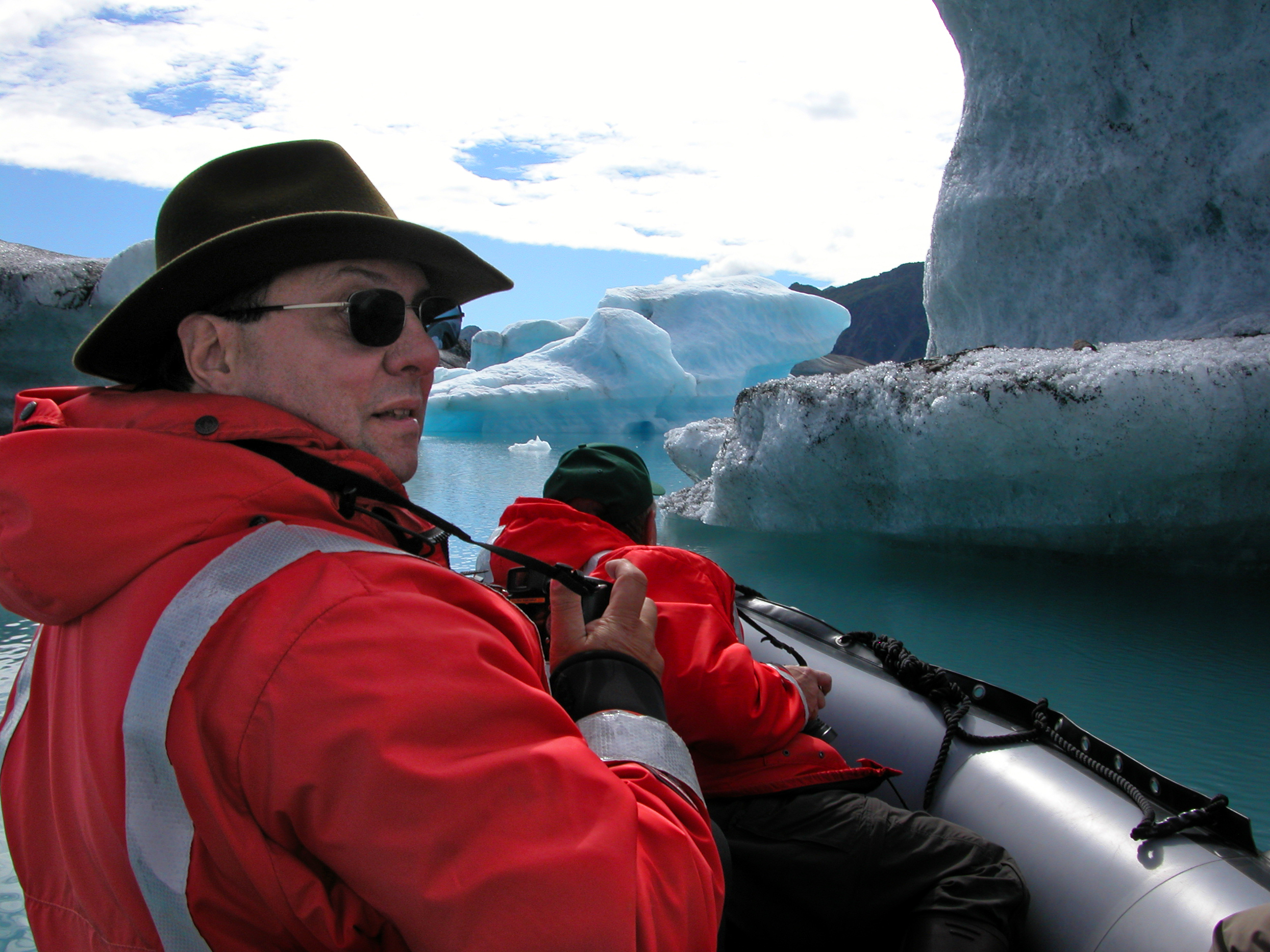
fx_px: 1321
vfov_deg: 39.7
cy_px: 472
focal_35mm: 36
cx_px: 652
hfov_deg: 51.3
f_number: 8
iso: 100
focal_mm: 8.9
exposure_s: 1/331
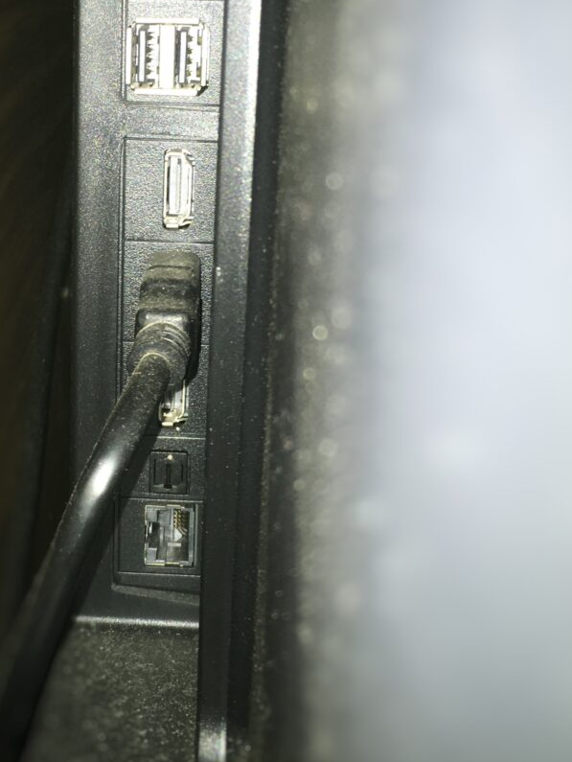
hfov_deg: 25.9
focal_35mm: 56
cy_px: 262
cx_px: 169
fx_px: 1233
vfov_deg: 34.1
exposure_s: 1/33
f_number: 2.2
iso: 32
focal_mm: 4.15
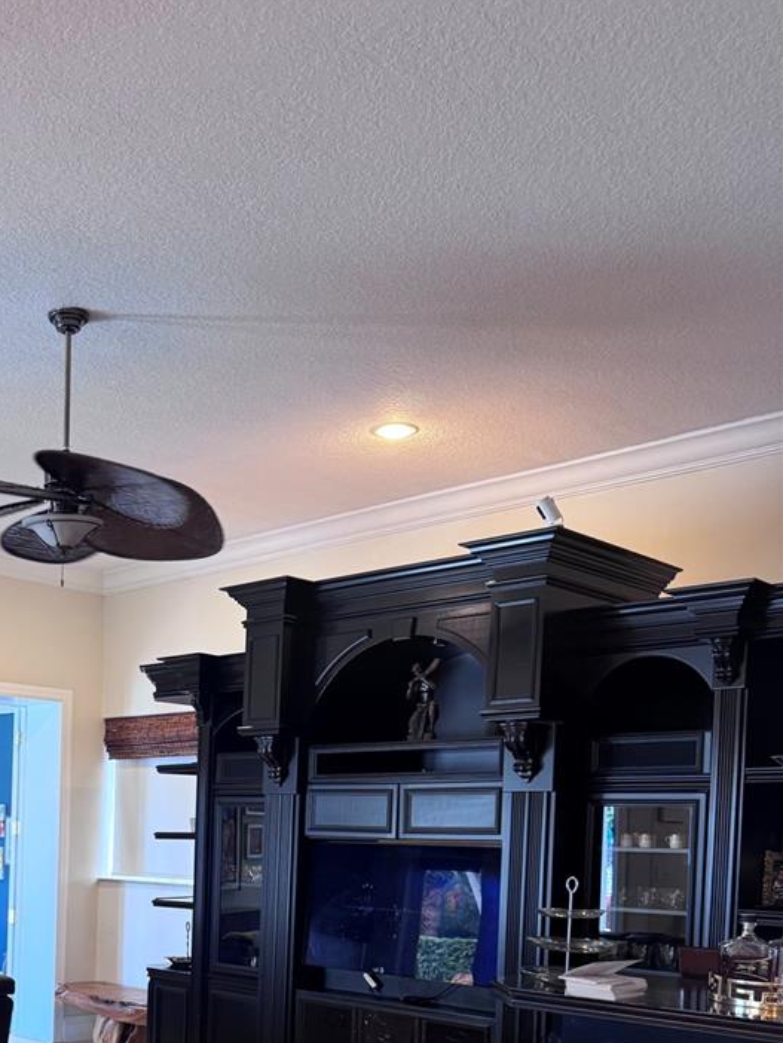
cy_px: 884
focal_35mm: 41
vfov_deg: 42.9
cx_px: 116
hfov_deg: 33.7
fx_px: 1236
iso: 160
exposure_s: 1/60
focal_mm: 6.76
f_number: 1.78
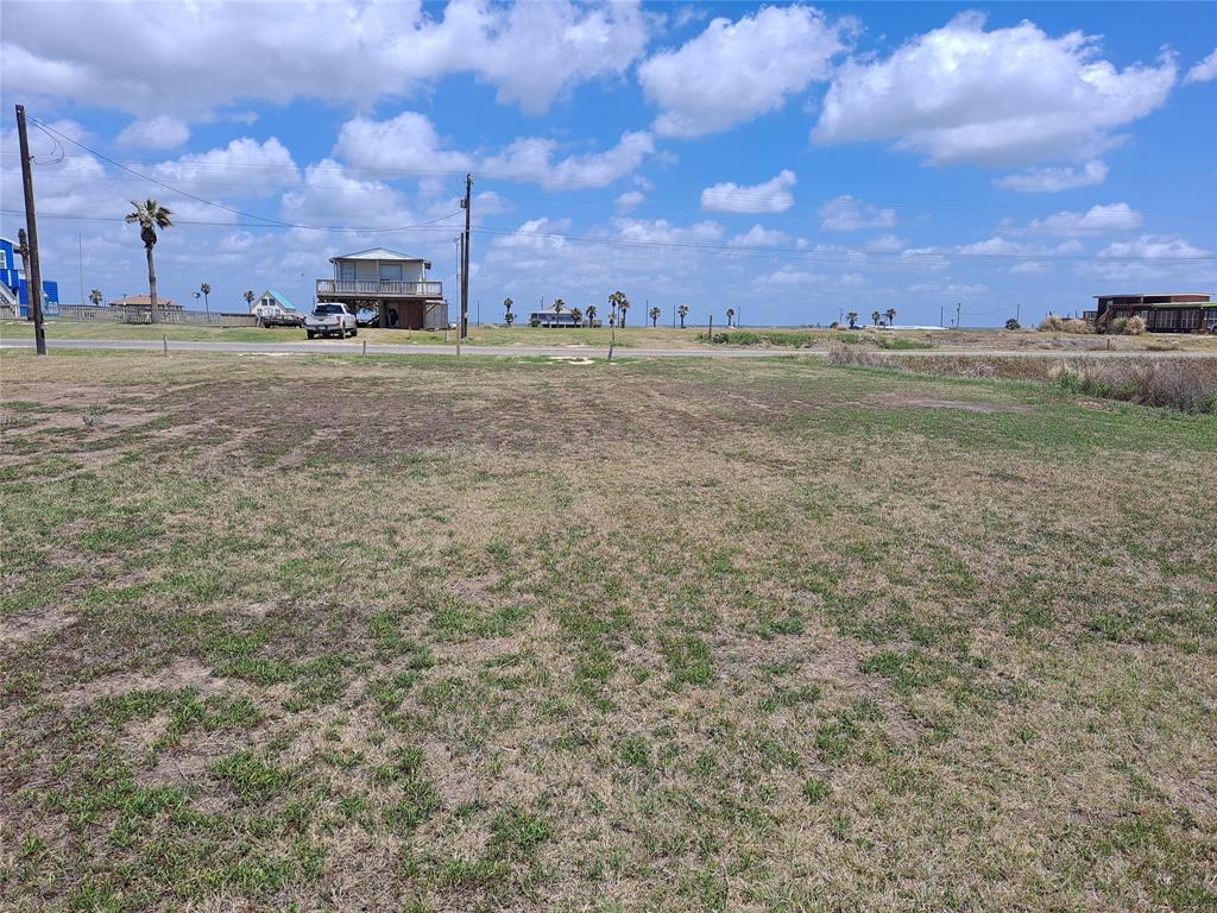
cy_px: 456
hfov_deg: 69.4
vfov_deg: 54.9
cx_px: 608
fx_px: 879
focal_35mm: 25
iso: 32
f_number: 2
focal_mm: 4.6
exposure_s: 1/1239
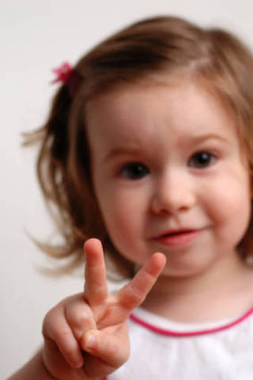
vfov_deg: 27.0
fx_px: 791
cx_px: 126
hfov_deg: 18.2
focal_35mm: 75
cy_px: 190
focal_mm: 50
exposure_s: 1/500
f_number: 3.5
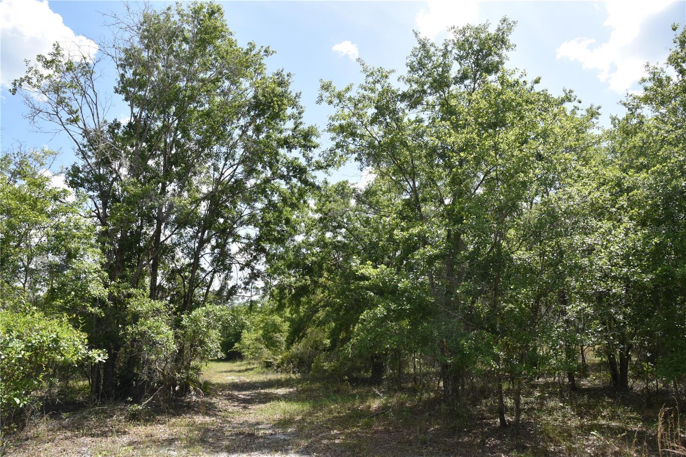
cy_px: 228
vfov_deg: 53.1
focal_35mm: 24
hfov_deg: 73.7
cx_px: 343
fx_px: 457
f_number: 13
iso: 1250
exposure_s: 1/640
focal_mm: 24
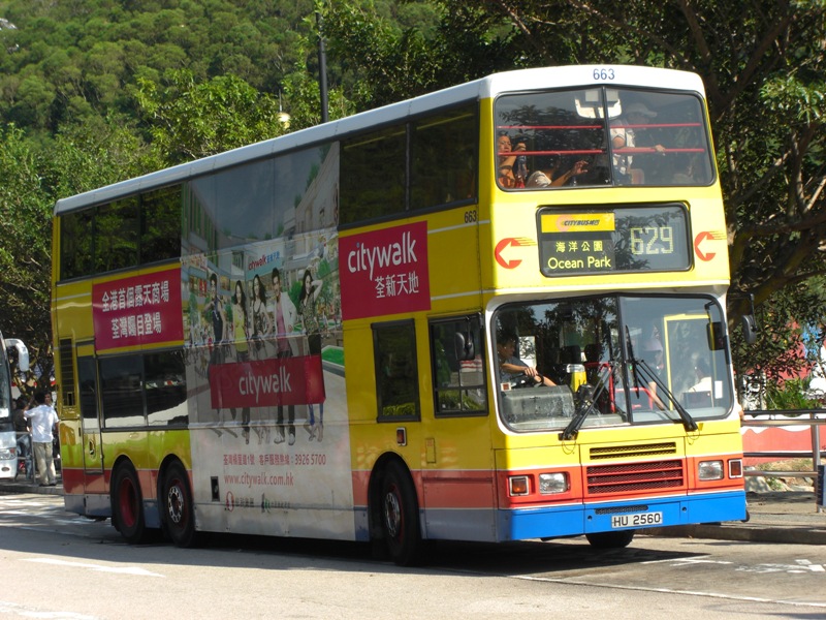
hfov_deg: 17.3
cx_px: 413
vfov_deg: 13.0
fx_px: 2720
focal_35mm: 114
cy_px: 310
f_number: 5.1
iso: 80
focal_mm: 23.7
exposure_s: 1/250
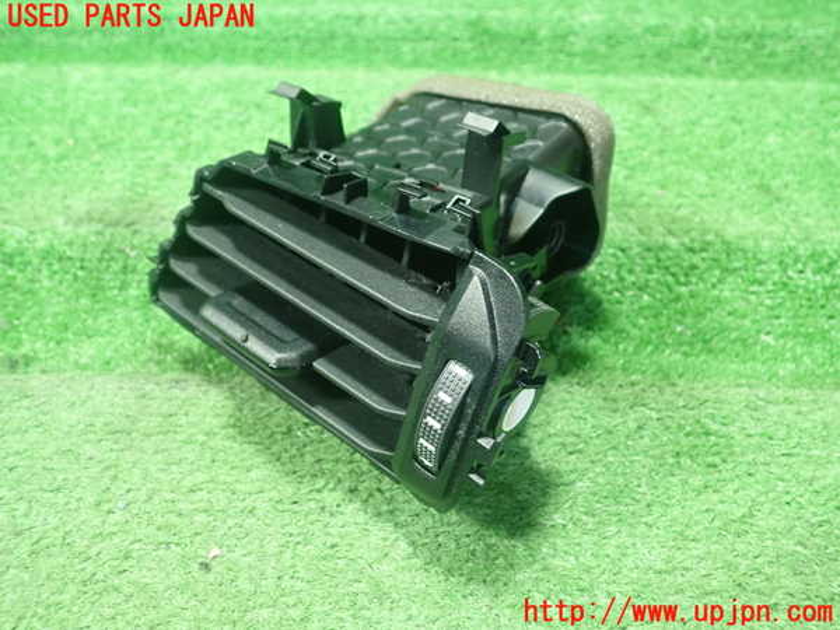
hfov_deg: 60.0
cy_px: 315
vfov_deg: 46.8
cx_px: 420
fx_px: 728
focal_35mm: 30
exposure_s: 1/80
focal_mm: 5.5
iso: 800
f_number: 2.3
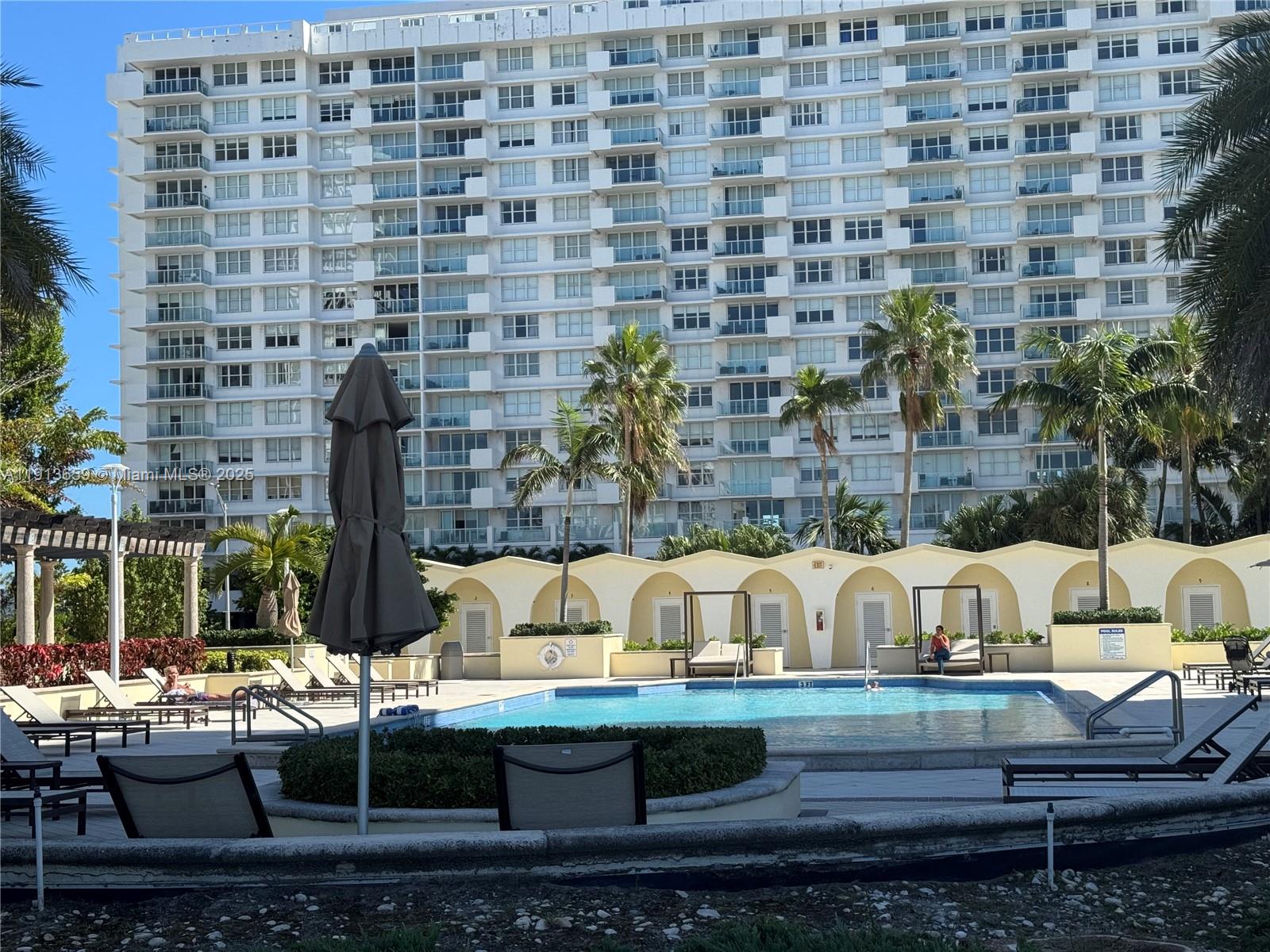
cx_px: 635
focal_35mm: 48
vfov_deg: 30.3
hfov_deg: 39.7
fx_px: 1761
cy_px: 476
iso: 64
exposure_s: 1/3610
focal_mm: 6.76
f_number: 1.78
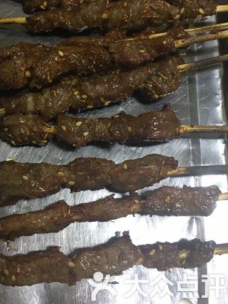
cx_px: 80
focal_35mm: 41
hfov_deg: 34.9
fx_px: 360
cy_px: 103
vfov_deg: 45.1
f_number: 2.2
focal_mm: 4.15
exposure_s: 1/10
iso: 100
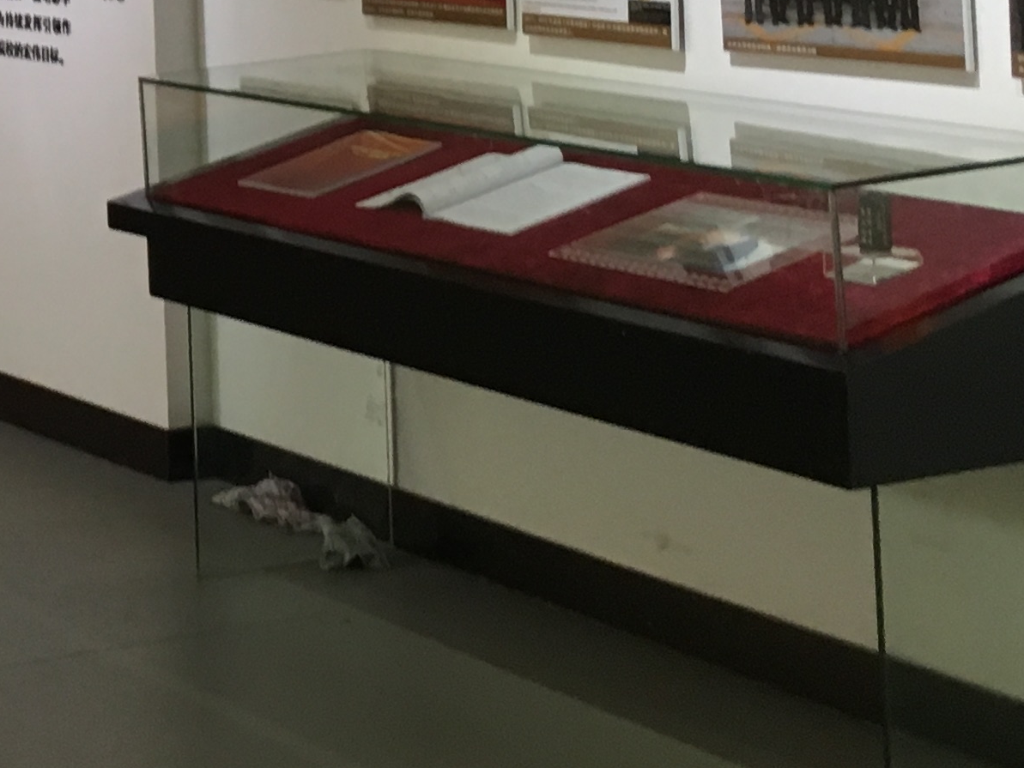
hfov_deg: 18.7
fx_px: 2899
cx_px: -285
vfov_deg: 14.4
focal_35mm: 98
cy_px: -274
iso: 125
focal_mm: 4.15
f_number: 2.2
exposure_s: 1/33
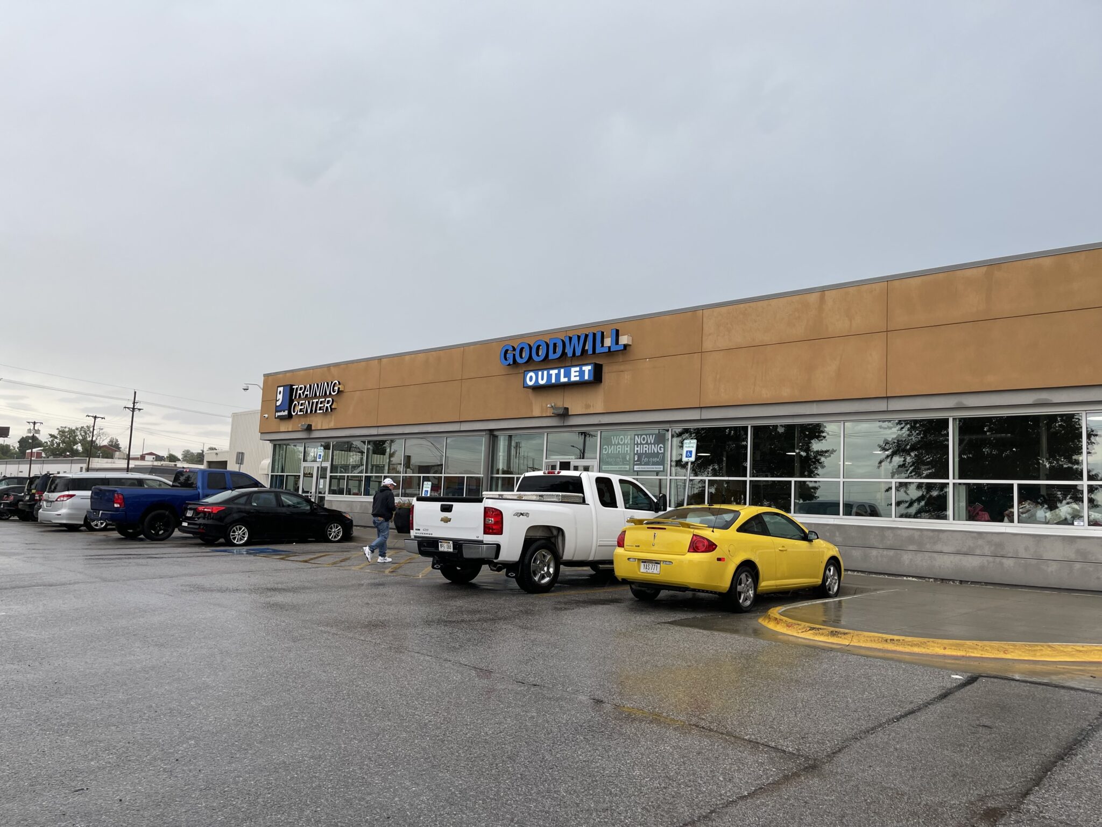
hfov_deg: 67.3
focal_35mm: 26
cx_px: 551
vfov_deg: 53.1
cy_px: 414
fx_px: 828
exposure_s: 1/399
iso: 32
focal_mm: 5.1
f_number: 1.6
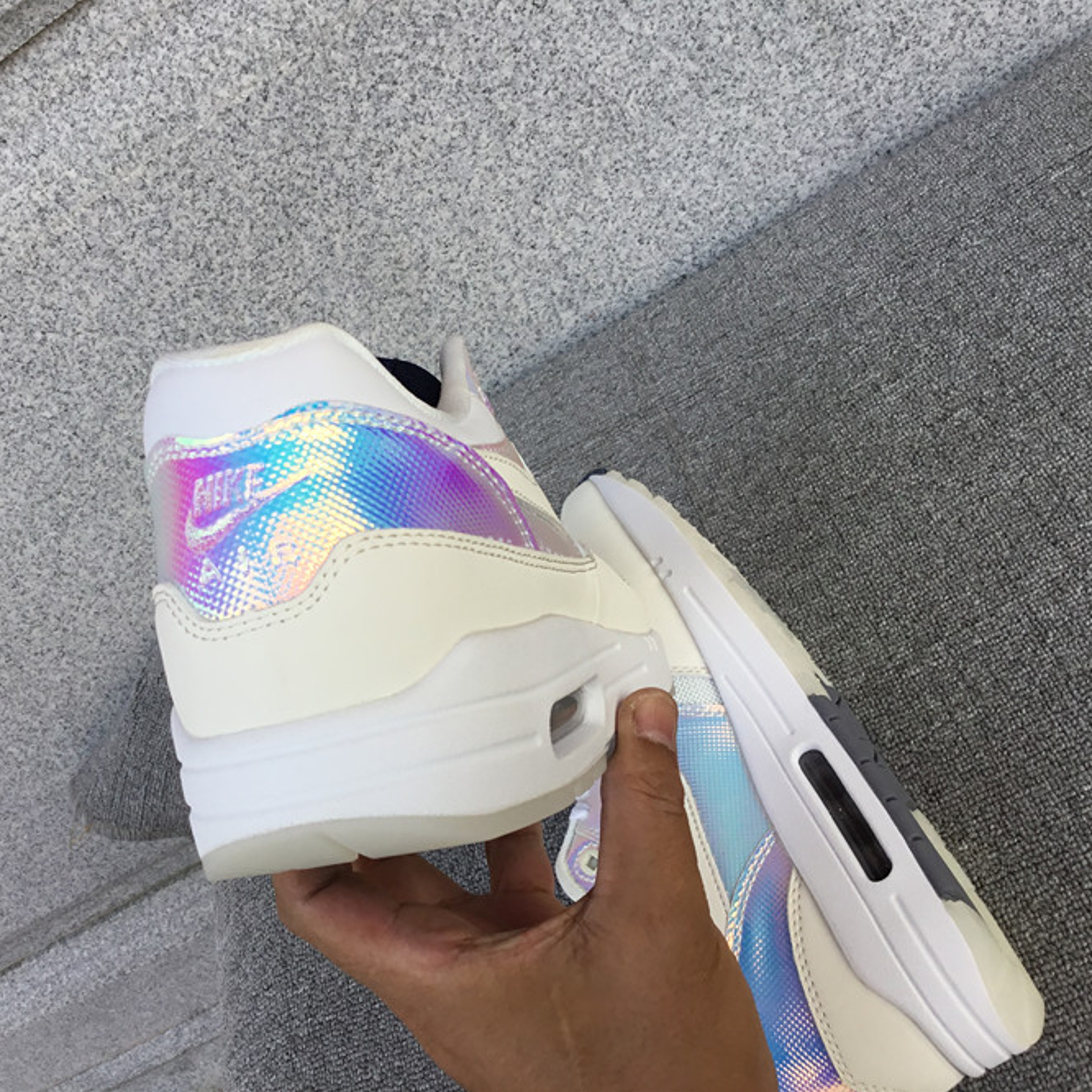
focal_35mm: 37
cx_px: 438
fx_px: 1321
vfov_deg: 44.9
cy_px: 540
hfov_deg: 44.7
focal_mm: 3.3
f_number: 2.4
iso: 25
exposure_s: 1/229
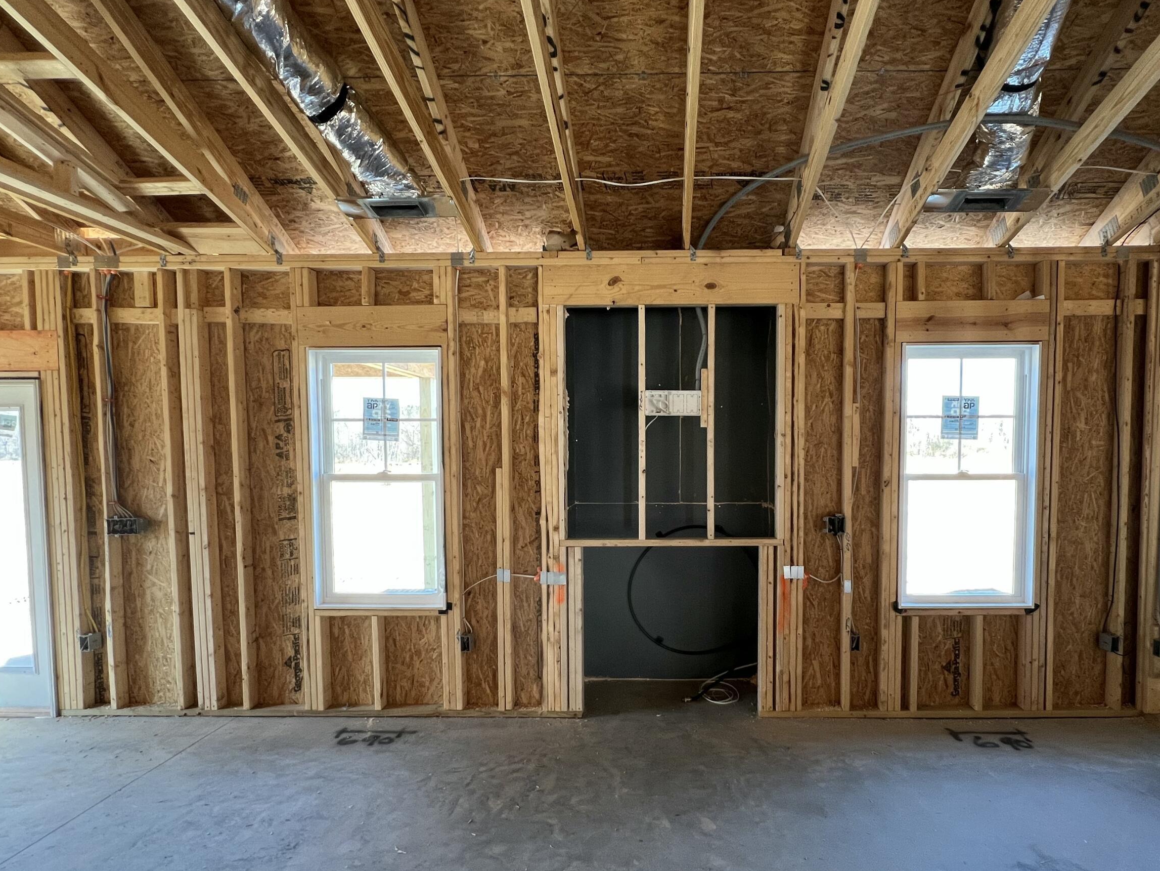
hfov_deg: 90.5
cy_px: 474
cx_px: 657
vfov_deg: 74.6
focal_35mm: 17
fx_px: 570
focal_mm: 1.57
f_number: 1.8
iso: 160
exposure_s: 1/99
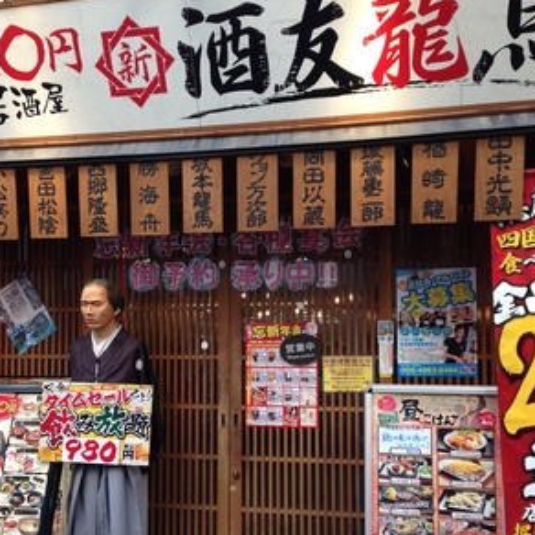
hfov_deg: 41.9
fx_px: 699
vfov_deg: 41.6
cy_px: 333
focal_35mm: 40
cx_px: 264
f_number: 2.4
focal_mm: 4.12
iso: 80
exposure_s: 1/120
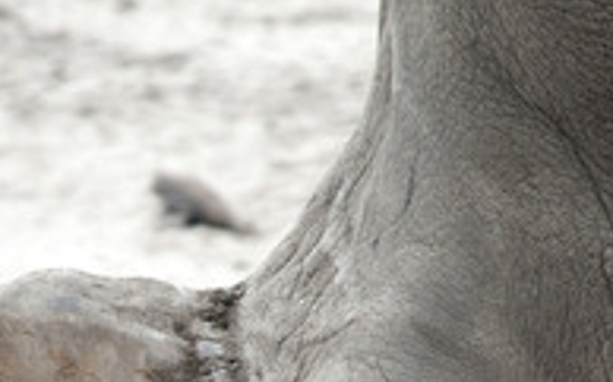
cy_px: 551
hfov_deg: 1.2
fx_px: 28117
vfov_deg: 0.8
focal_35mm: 1684
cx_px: 149
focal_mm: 400
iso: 800
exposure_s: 1/1000
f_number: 5.6
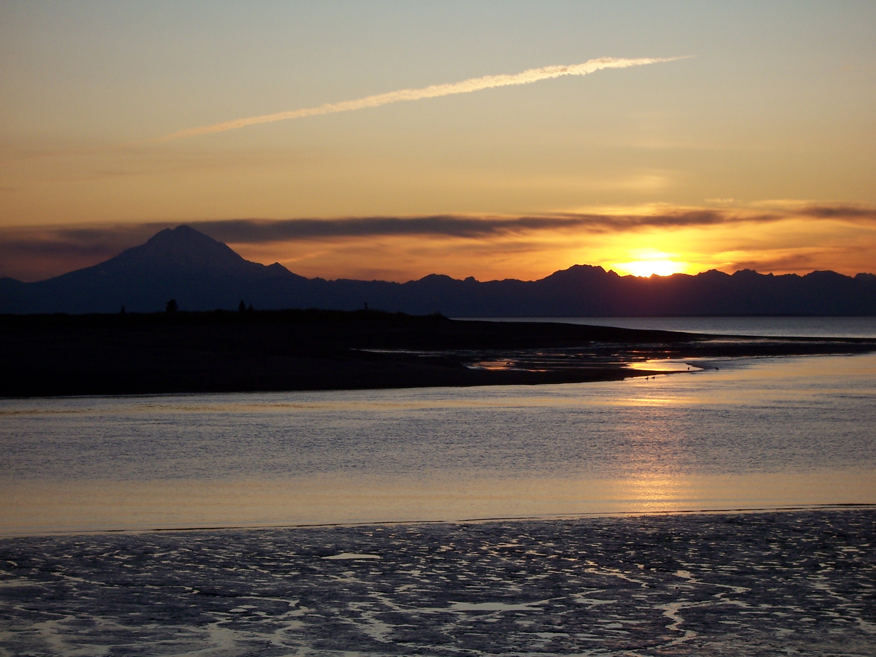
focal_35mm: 108
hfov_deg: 18.2
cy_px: 328
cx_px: 438
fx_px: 2733
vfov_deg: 13.7
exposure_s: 1/500
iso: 80
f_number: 5.6
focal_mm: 18
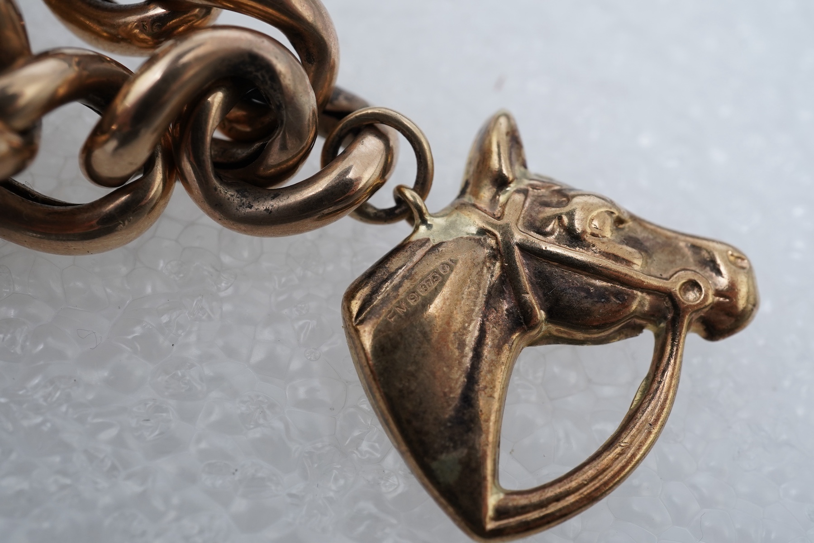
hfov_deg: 43.6
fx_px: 1018
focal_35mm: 45
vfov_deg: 29.9
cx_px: 407
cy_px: 272
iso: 400
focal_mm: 30
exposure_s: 1/125
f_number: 16
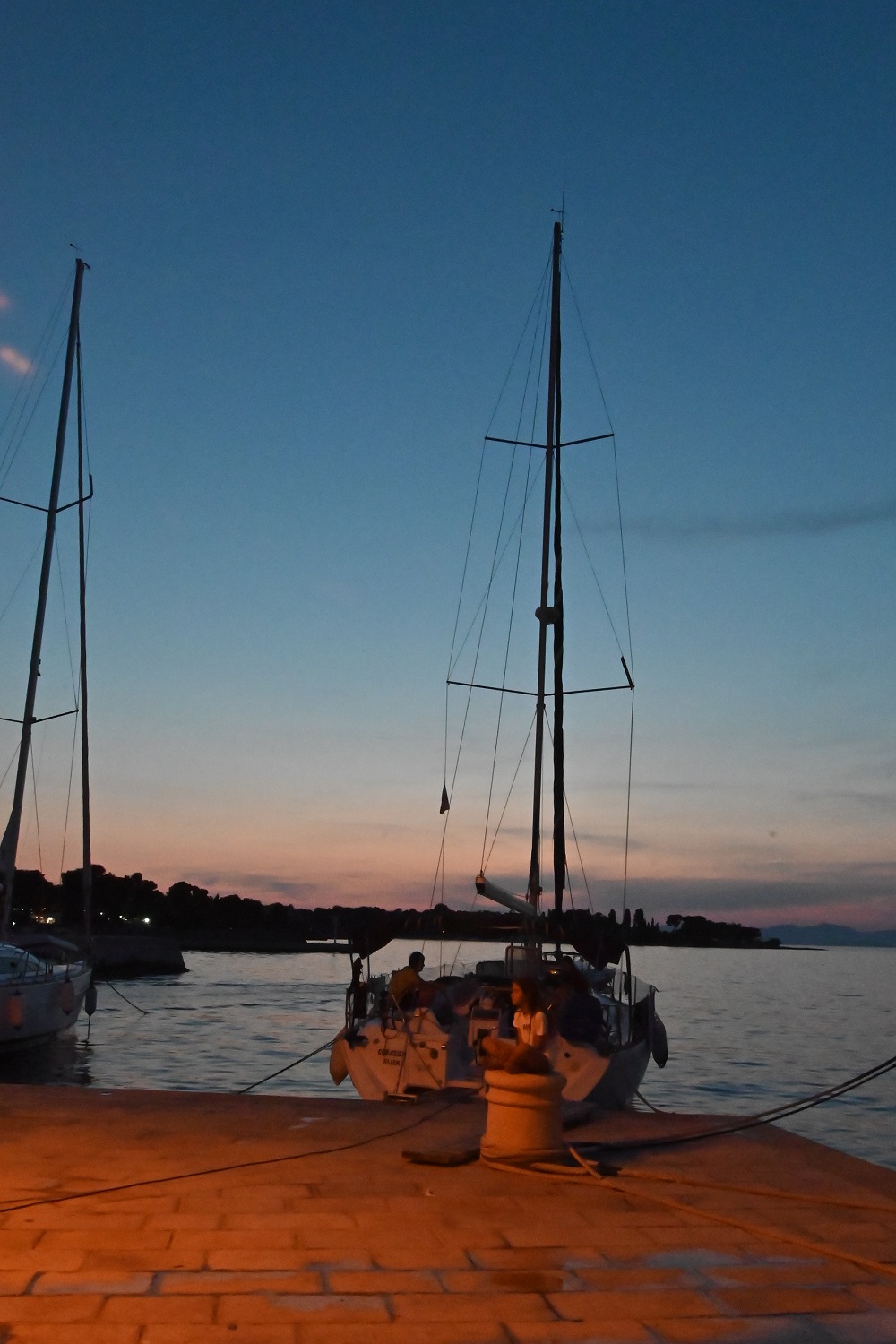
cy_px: 672
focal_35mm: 28
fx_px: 1045
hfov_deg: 46.4
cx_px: 448
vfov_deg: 65.5
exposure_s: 1/30
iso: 8000
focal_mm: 19
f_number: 22
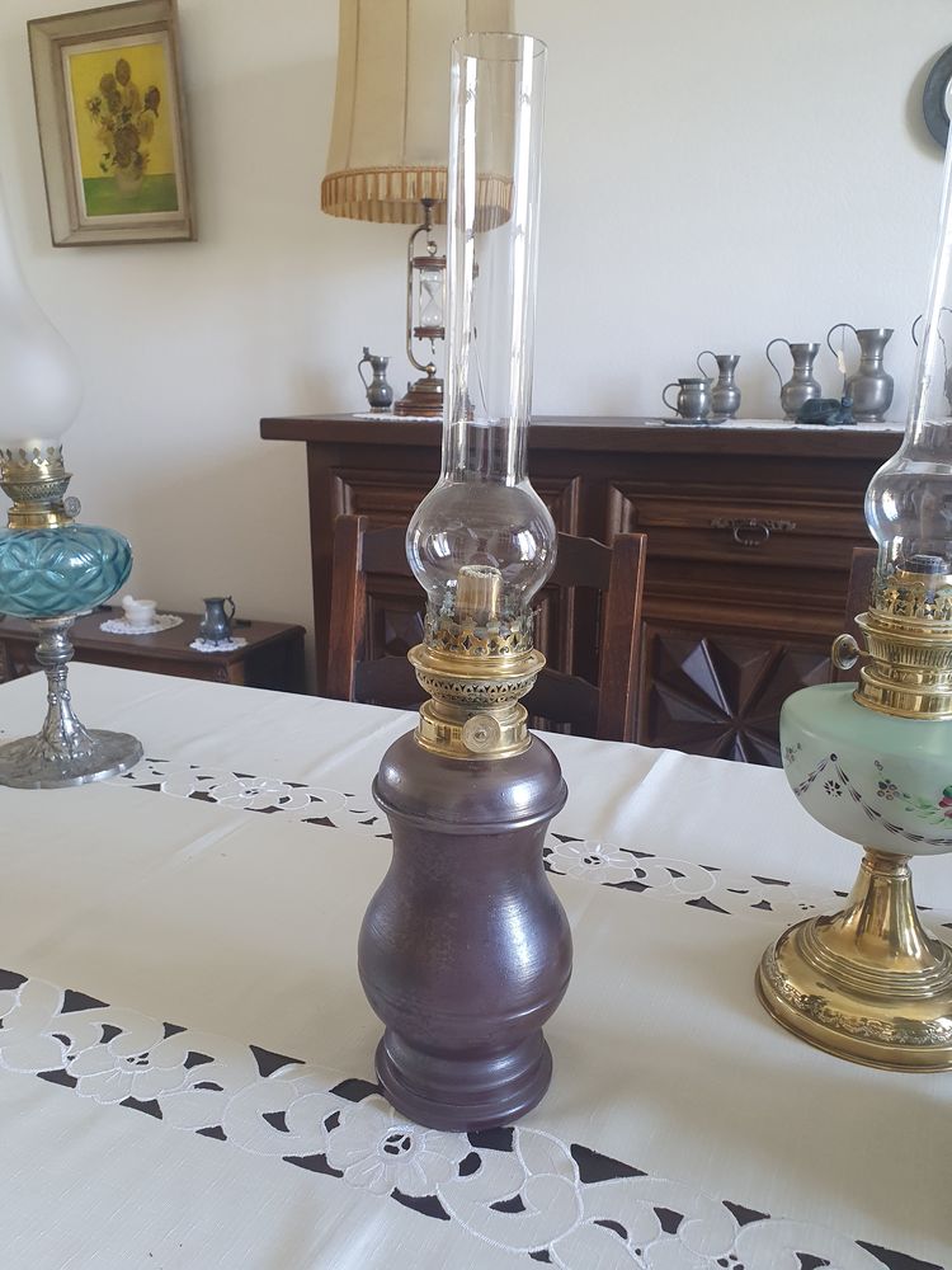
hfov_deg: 53.1
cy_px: 635
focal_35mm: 26
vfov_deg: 67.3
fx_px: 953
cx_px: 476
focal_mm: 4.32
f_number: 2.4
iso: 250
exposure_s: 1/50
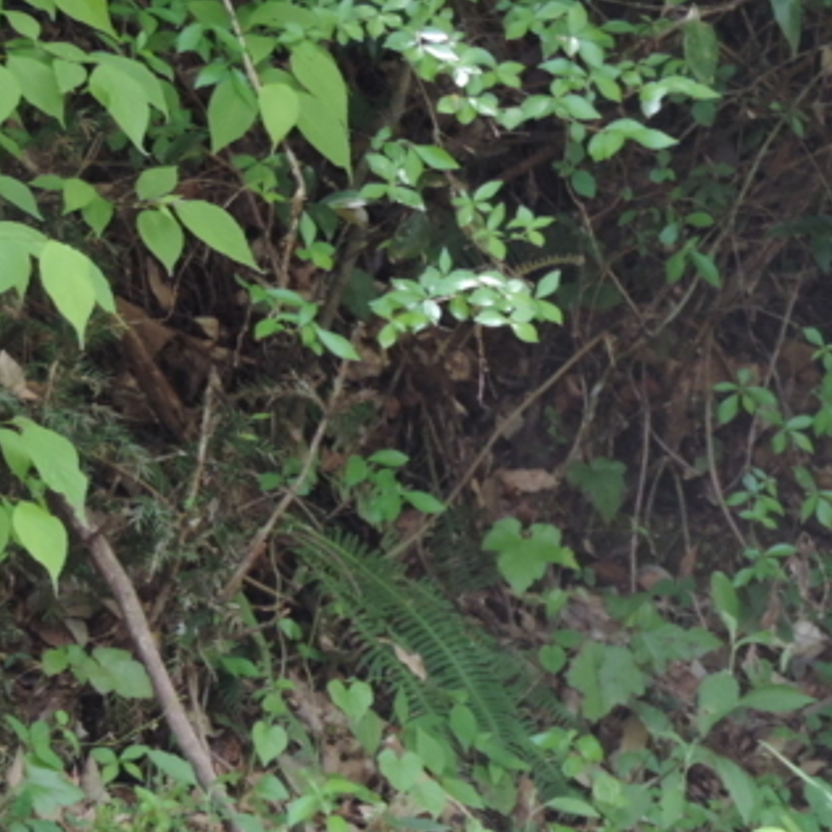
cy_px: 692
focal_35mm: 380
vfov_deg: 4.6
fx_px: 10333
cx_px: 1037
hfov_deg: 4.6
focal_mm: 30.3
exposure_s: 1/60
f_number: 4.5
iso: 400
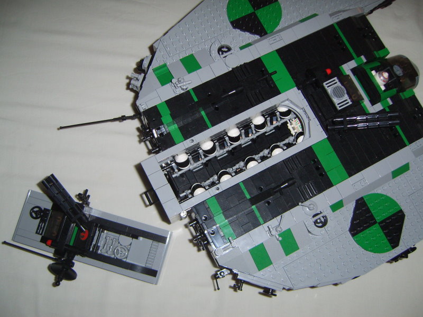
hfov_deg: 49.0
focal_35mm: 38
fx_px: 464
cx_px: 212
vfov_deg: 37.7
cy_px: 158
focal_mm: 7.8
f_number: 2.8
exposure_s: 1/30
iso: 100
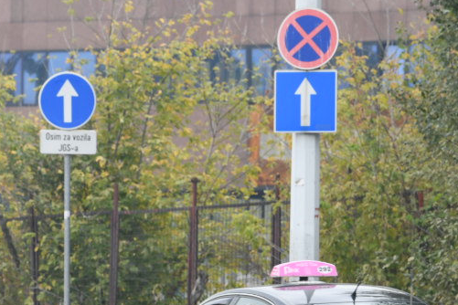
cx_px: 91
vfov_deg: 3.3
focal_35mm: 420
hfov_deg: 4.9
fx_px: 5343
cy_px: 431
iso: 400
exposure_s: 1/250
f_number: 8
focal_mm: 130
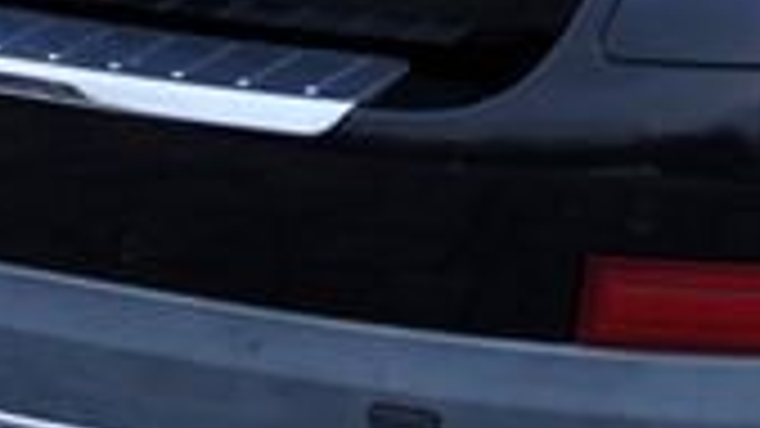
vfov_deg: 5.8
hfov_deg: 10.5
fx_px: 4090
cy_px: -444
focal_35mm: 203
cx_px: 769
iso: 125
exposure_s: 1/40
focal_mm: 32
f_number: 2.8
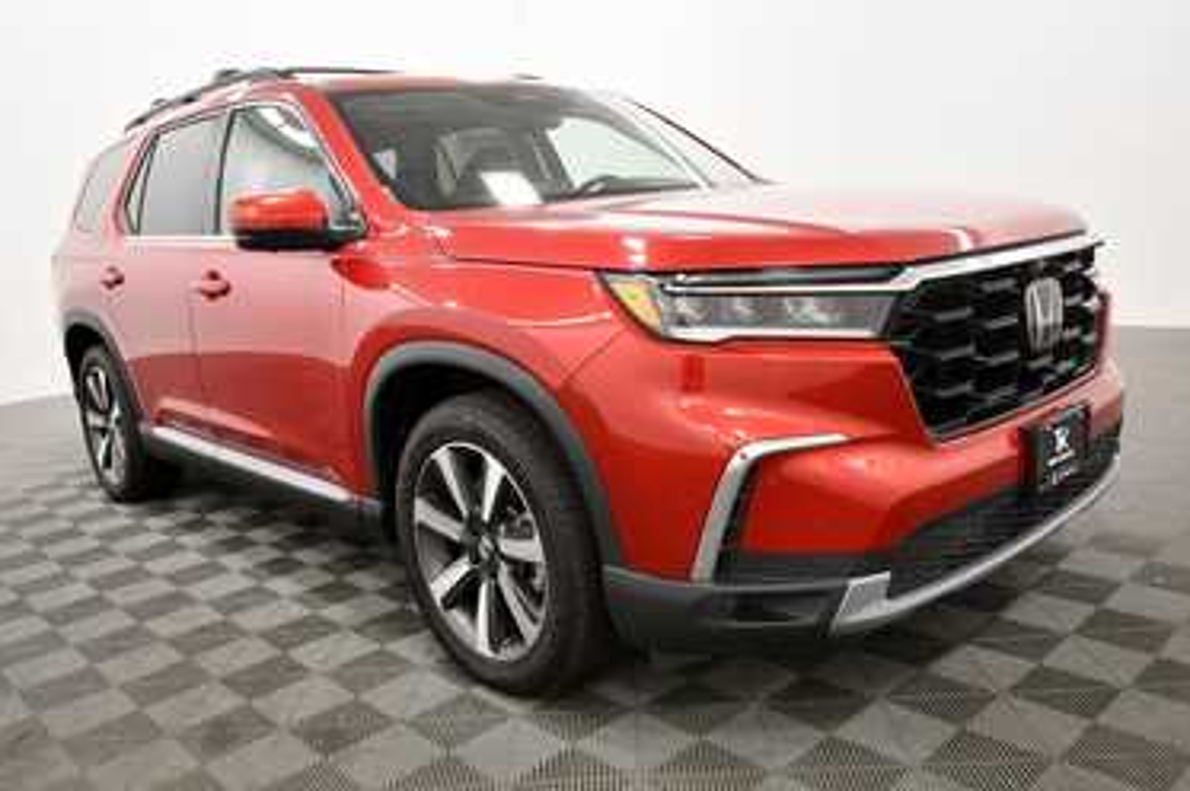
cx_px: 584
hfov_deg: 63.7
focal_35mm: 29
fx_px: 958
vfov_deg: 44.9
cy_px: 375
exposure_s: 1/125
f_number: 5.6
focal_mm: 18
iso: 1600
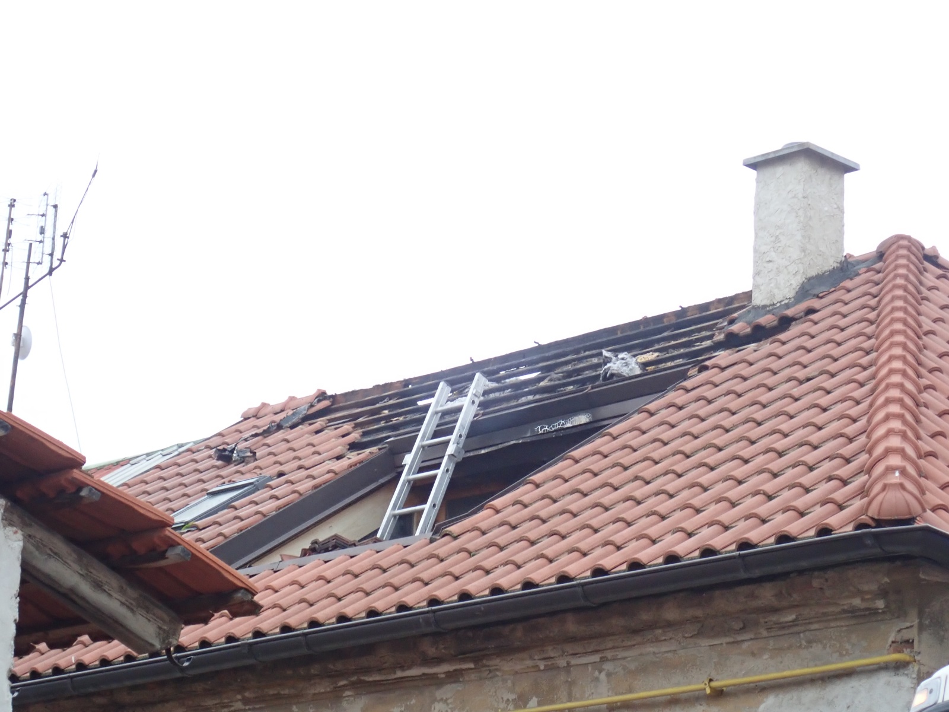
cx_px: 474
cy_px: 356
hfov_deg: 19.6
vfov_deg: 14.8
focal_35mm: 100
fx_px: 2742
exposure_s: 1/100
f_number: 4.9
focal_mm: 18
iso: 500
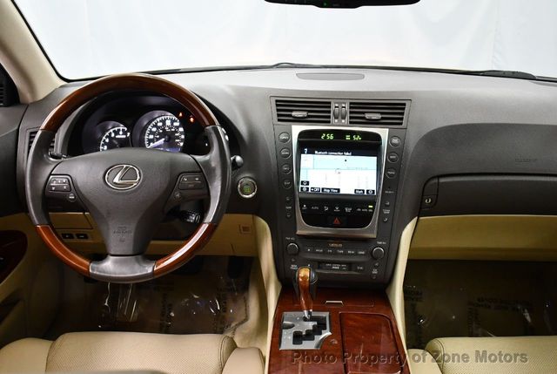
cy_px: 187
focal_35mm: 36
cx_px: 278
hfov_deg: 53.1
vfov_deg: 37.0
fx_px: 558
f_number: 3.5
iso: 2200
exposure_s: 1/125
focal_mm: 18
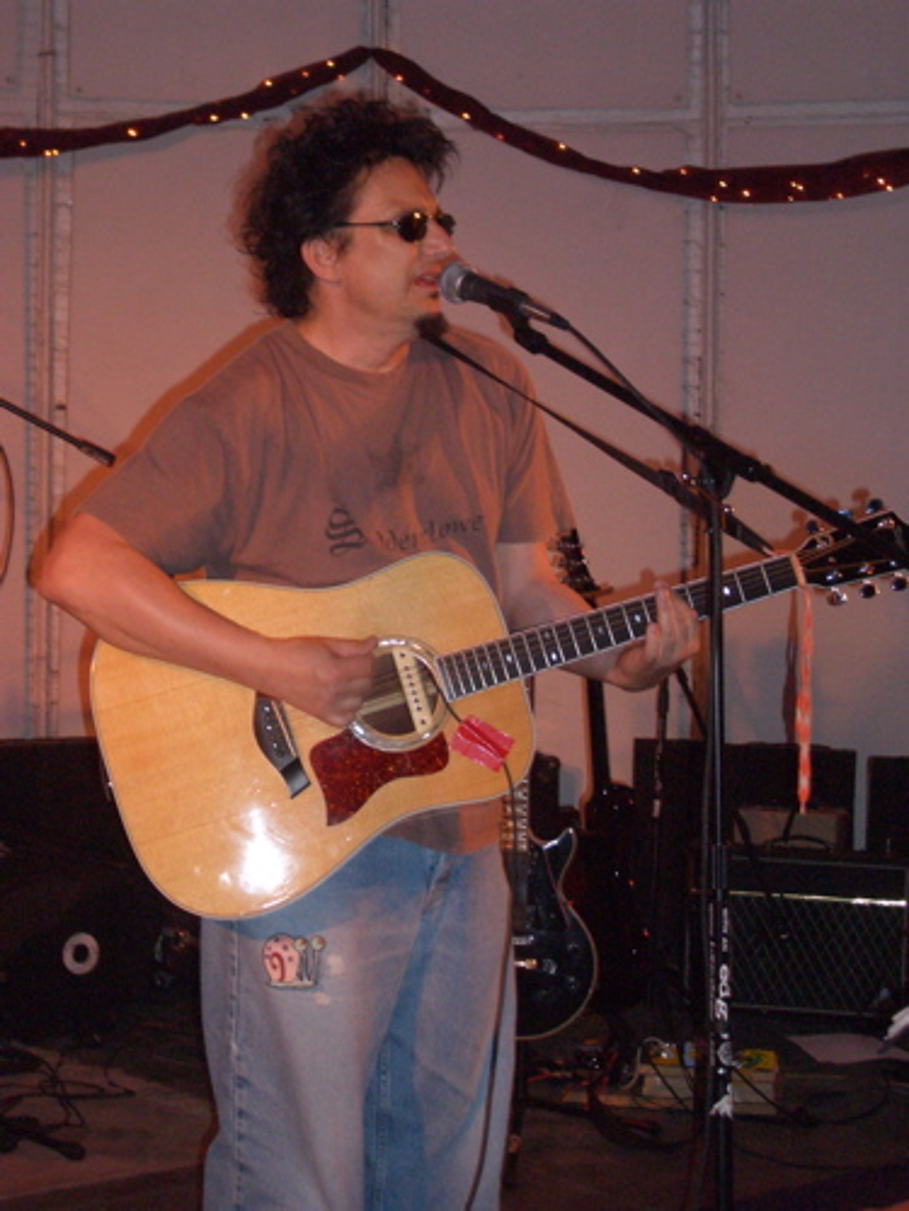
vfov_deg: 26.3
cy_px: 606
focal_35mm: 74
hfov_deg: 19.9
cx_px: 454
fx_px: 2591
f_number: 3.9
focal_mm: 12.2
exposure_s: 1/60
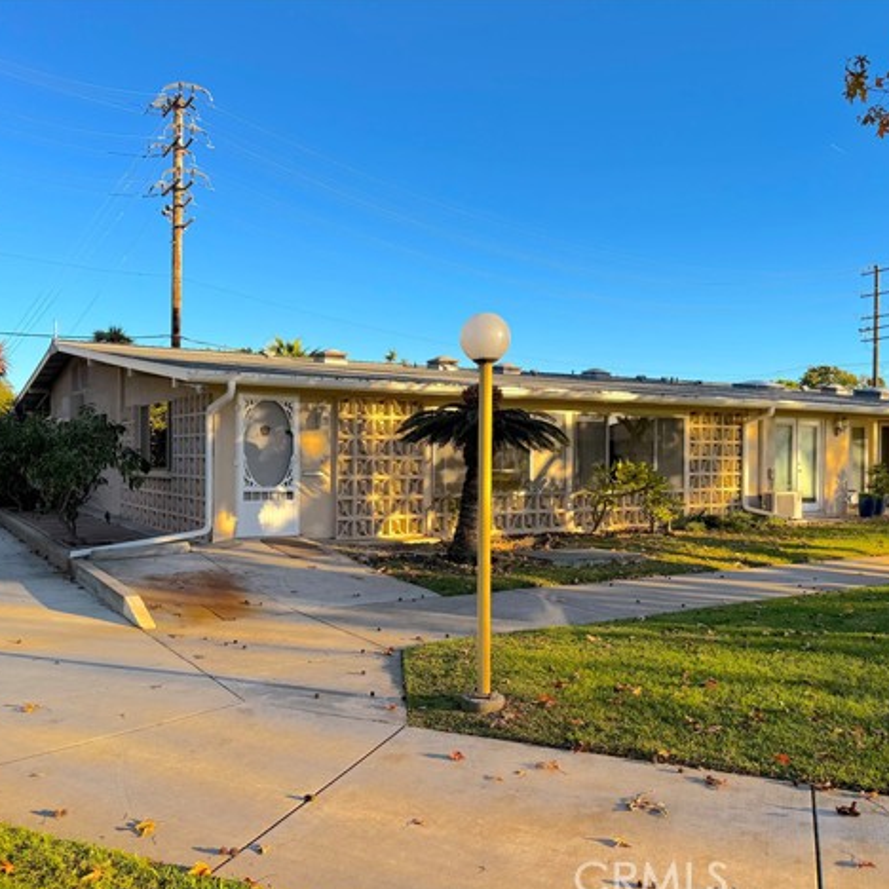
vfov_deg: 55.6
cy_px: 450
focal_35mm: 29
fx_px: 843
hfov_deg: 55.5
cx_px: 397
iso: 80
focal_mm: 6.76
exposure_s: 1/2445
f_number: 1.78
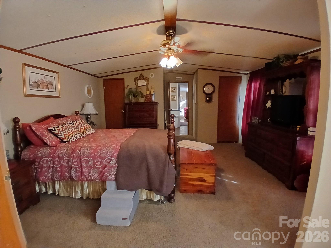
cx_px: 166
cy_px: 124
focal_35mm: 17
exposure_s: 1/24
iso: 640
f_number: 2.2
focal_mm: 1.4
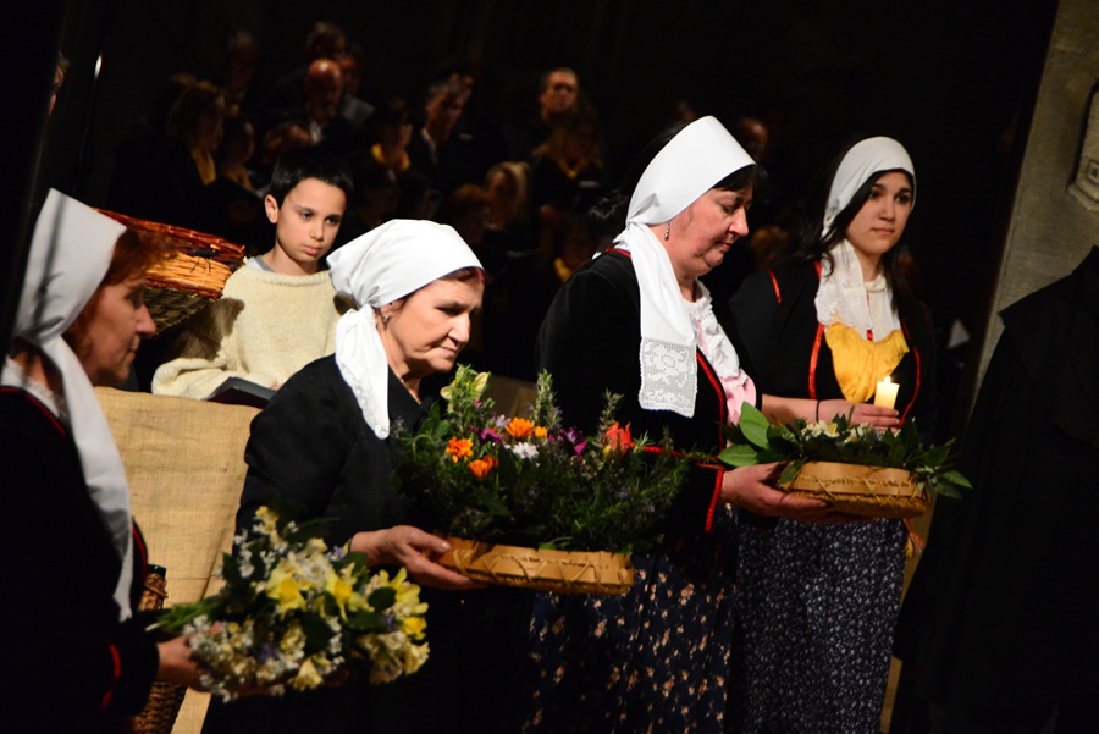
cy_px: 367
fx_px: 3360
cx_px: 550
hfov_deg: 18.6
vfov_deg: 12.5
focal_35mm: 110
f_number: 5.6
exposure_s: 1/60
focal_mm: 110
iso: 4000
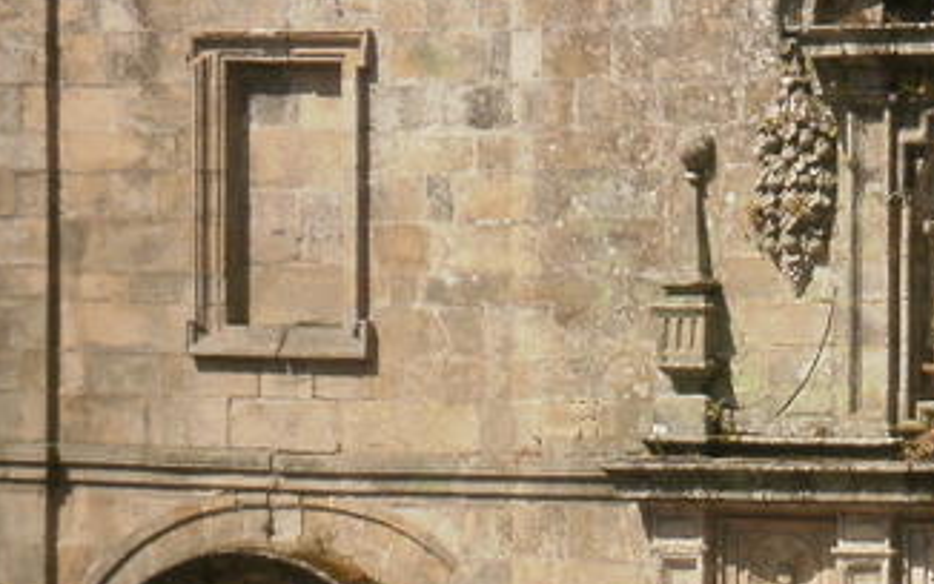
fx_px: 5958
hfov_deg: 8.9
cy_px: 547
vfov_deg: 5.6
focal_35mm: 234
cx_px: 1023
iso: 100
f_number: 5.5
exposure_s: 1/500
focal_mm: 15.91
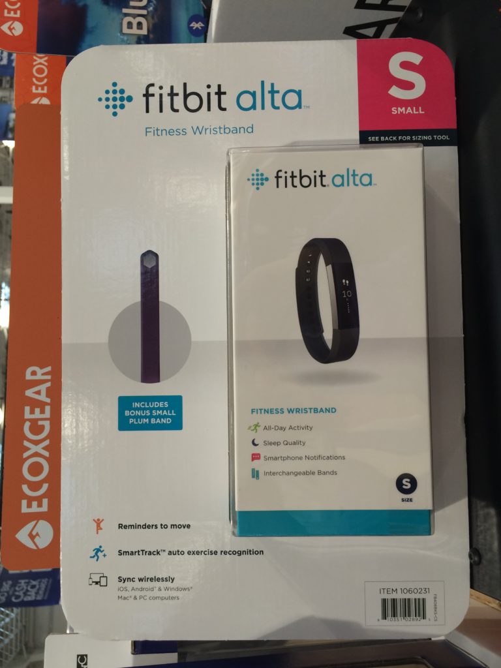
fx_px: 560
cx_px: 250
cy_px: 334
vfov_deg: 61.7
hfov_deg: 48.2
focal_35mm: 29
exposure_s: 1/30
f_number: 2.2
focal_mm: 4.15
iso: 64
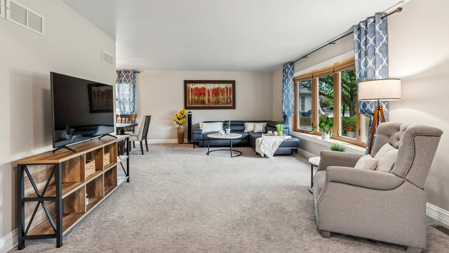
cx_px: 225
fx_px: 190
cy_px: 107
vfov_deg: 66.7
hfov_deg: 99.4
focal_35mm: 16
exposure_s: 1/25
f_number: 8
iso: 250
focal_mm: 10
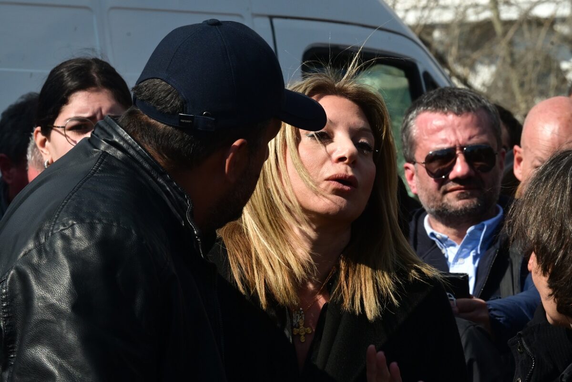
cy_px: 191
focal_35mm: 247
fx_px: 3924
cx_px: 286
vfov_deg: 5.6
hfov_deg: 8.3
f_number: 16
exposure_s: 1/640
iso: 800
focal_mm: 165
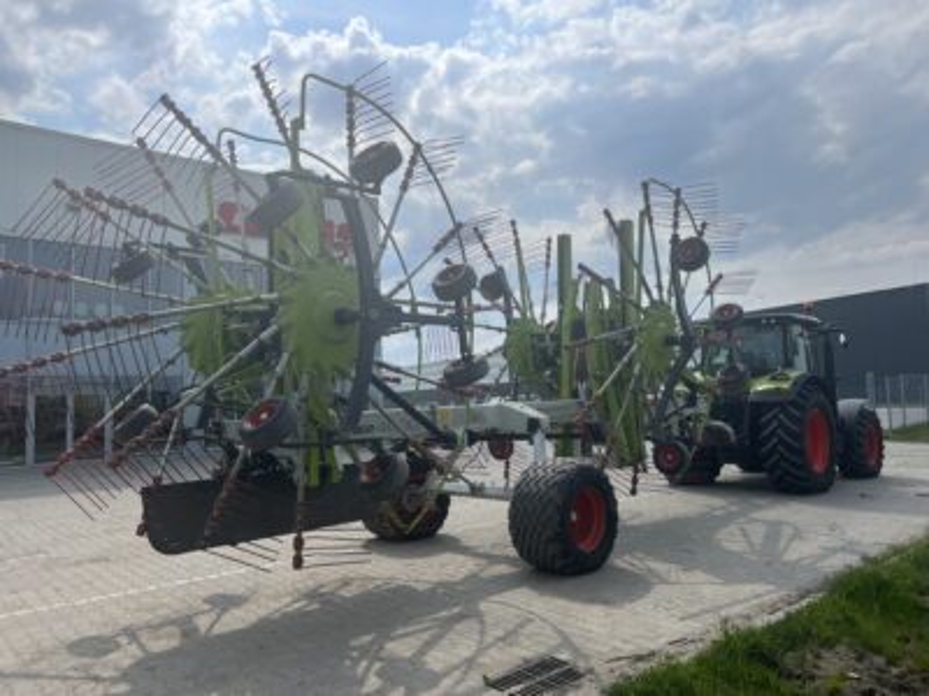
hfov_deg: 67.3
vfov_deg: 53.1
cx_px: 464
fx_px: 698
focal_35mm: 26
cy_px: 348
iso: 50
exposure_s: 1/9434
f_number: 1.5
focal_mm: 5.7
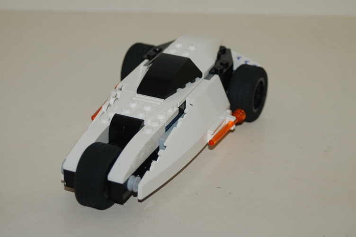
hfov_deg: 17.1
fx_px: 1186
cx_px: 178
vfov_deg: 11.4
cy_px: 118
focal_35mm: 120
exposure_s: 1/60
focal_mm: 80
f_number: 5.6
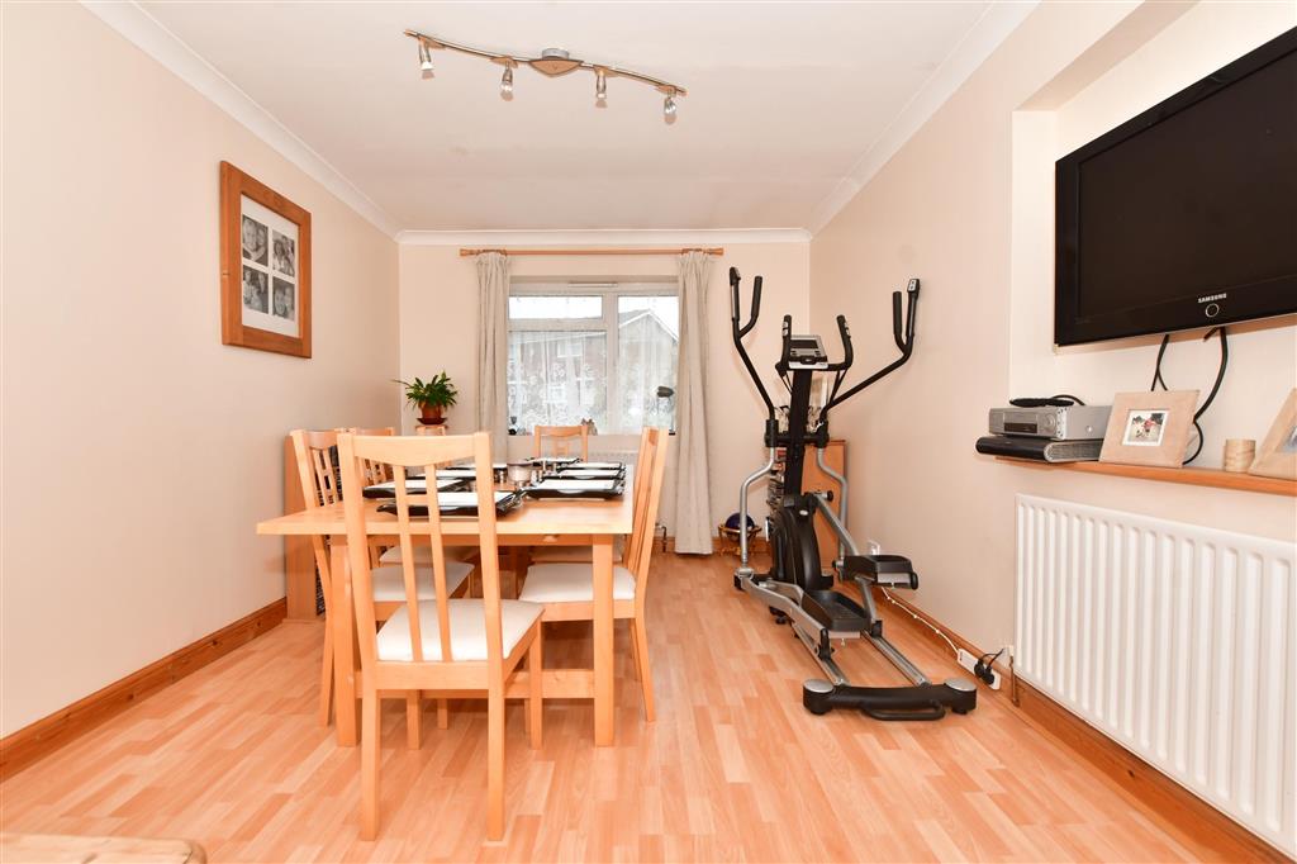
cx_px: 648
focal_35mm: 15
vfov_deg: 77.3
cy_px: 432
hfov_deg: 100.4
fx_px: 540
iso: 400
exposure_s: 1/30
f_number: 7.1
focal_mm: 10
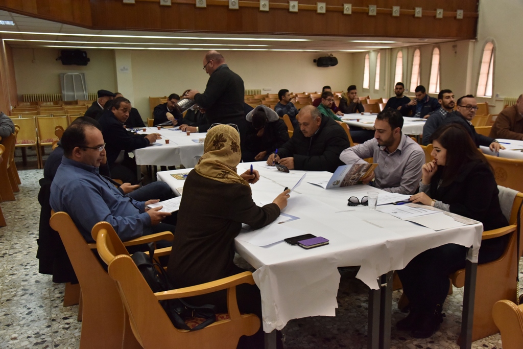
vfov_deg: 41.1
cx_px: 262
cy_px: 174
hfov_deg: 58.7
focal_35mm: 32
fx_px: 465
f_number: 7.1
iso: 2500
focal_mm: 32
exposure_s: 1/200
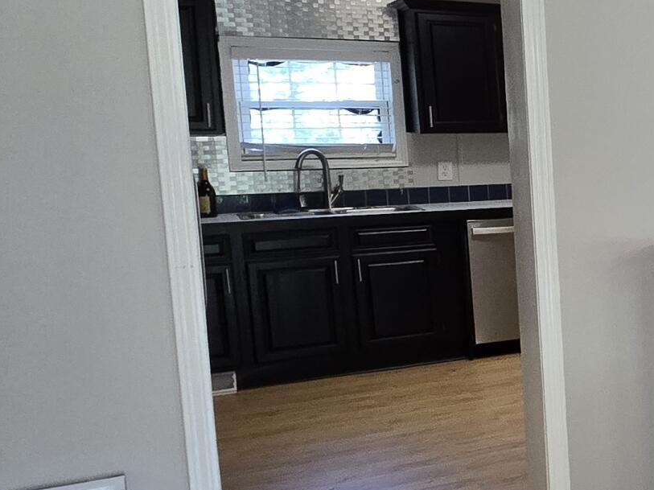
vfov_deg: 30.2
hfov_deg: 23.8
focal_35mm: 48
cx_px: 1122
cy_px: 236
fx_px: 906
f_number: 2.2
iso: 250
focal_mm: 2.2
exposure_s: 1/60
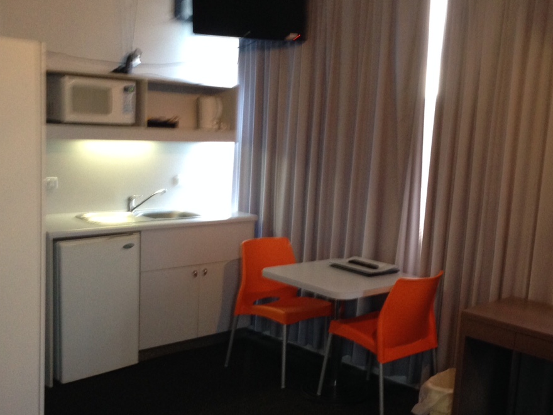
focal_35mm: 48
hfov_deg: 39.5
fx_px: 767
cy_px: 238
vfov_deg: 30.2
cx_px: 332
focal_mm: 4.12
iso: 200
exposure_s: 1/20
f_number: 2.4
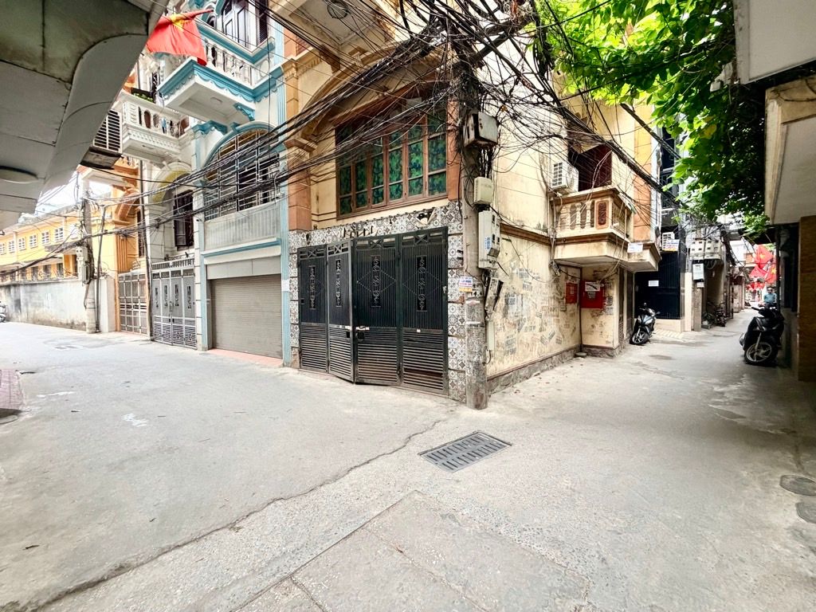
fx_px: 330
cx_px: 408
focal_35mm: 14
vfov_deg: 85.7
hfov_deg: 102.1
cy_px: 306
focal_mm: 2.22
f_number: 2.2
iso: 320
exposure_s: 1/76
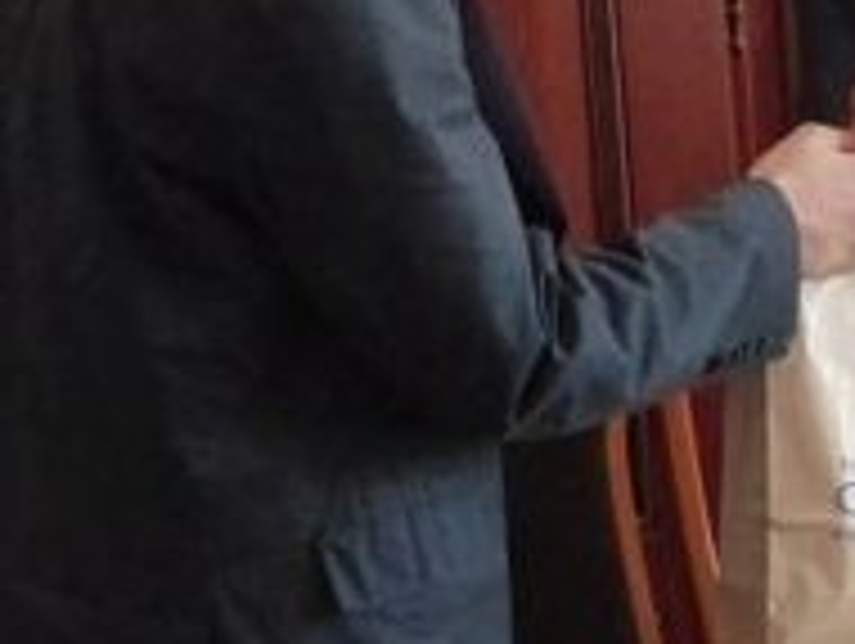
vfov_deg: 11.4
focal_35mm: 130
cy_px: 68
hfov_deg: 14.8
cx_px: 958
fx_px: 3215
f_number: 2.8
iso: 1250
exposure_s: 1/100
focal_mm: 6.8
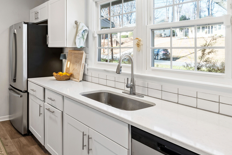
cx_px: 82
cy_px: 43
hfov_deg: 62.4
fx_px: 187
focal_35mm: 29
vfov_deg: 43.8
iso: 100
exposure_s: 1/5
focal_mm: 10
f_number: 8
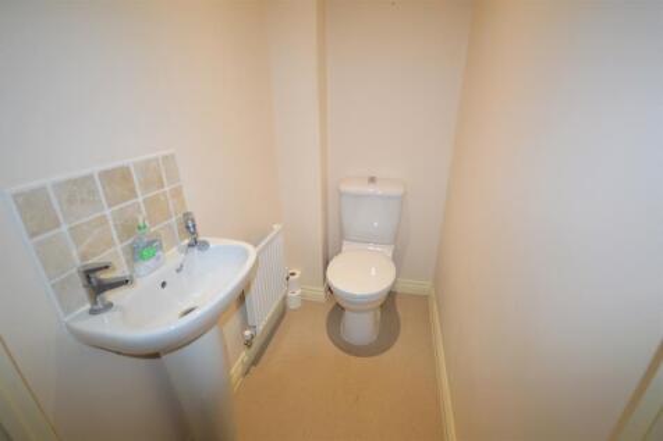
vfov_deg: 77.3
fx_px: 276
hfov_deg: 100.4
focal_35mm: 15
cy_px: 220
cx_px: 332
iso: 500
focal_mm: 10
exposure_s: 1/60
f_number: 4
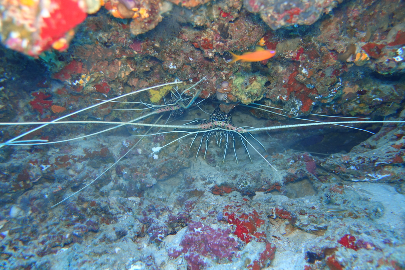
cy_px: 135
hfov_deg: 73.7
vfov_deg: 53.2
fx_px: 270
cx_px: 202
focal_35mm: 24
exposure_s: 1/30
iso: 250
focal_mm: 8.8
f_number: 1.8
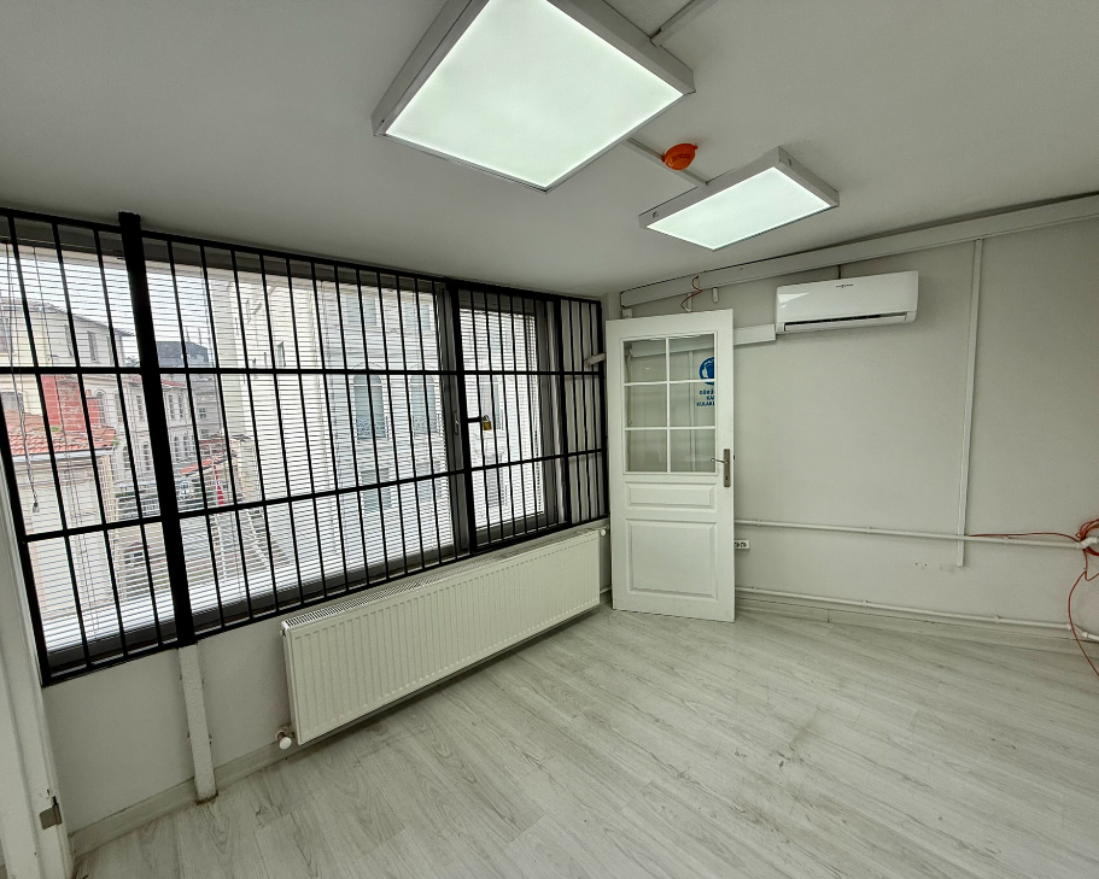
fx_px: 488
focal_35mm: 15
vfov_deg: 84.0
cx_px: 574
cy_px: 449
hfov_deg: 96.7
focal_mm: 2.22
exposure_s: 1/316
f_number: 2.2
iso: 50
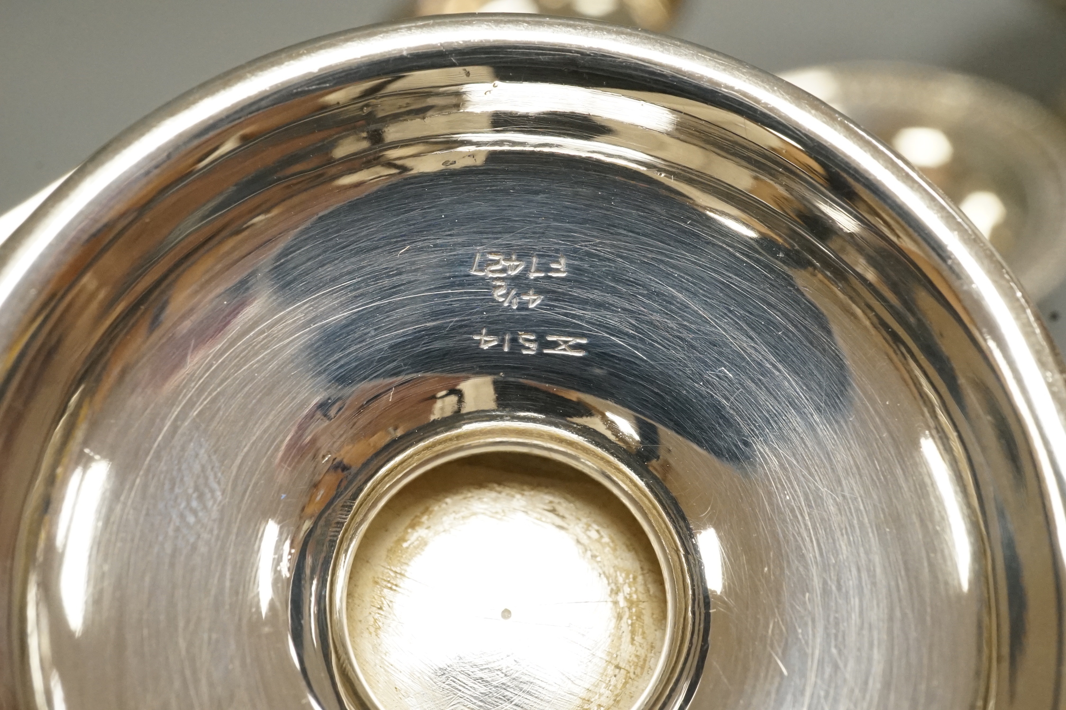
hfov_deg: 43.6
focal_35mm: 45
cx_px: 533
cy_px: 355
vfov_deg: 29.9
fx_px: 1332
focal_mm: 30
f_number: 22
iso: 3200
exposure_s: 1/60
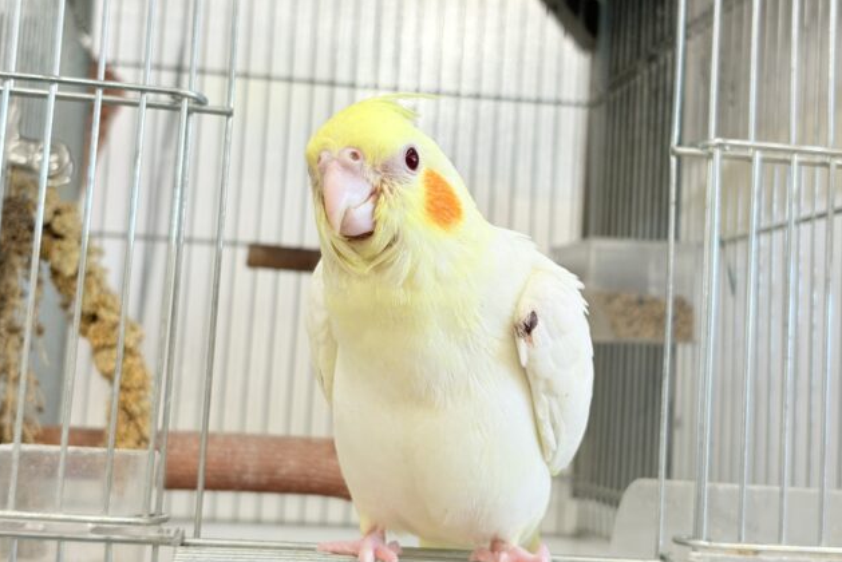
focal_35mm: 55
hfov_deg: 36.2
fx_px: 1287
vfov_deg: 24.6
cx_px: 424
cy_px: 252
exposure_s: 1/50
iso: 50
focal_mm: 5.96
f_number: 1.6
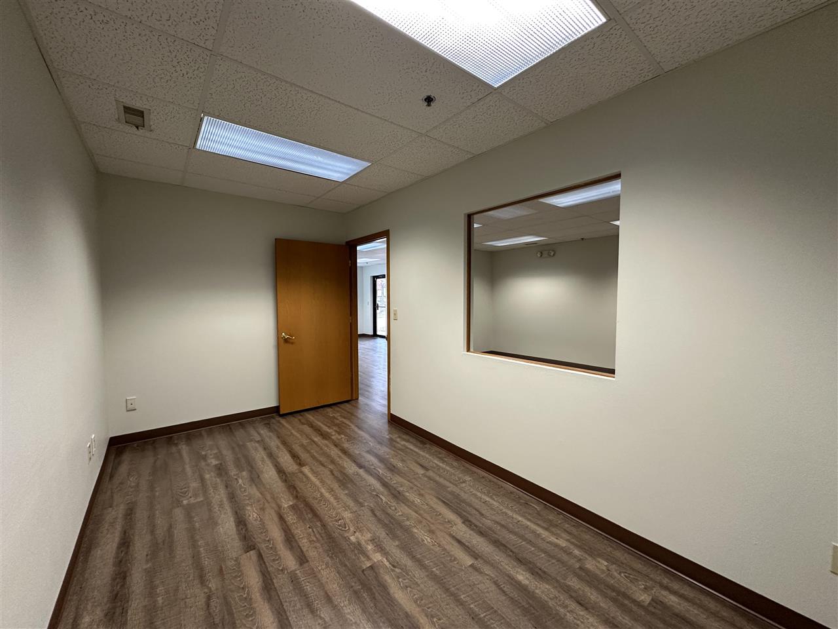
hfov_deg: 102.1
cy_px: 314
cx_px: 419
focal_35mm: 14
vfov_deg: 85.7
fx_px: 339
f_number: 2.2
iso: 250
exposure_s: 1/120
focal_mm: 2.22
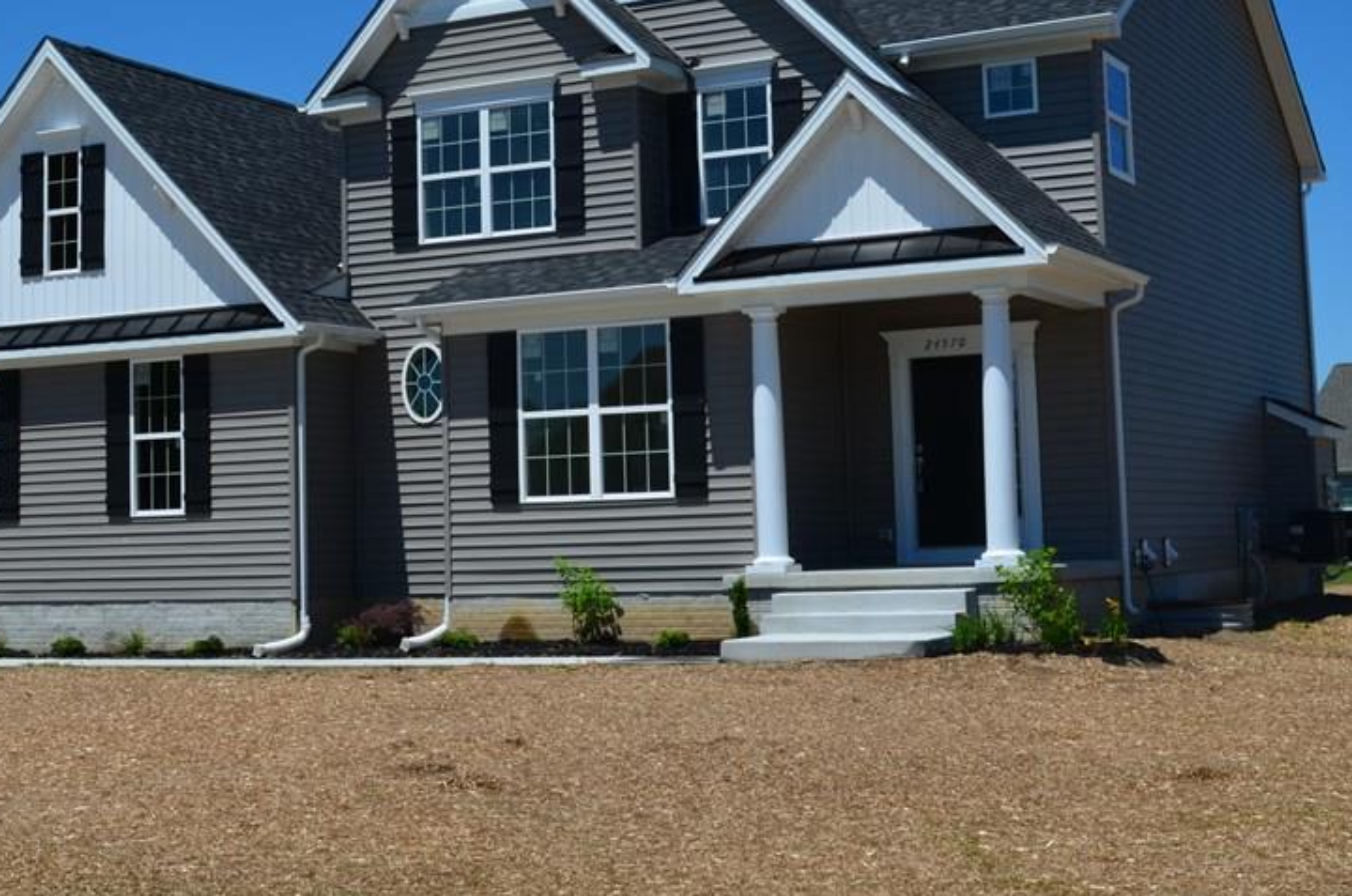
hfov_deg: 34.0
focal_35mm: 59
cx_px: 638
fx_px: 2211
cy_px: 313
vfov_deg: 22.8
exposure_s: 1/200
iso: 100
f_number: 11
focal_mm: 26
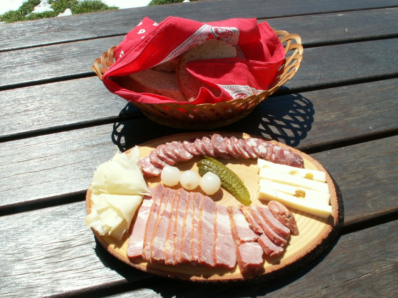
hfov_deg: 52.6
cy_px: 149
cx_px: 199
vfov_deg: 40.7
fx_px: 402
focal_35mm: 35
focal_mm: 5.86
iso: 50
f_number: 7.1
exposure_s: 1/200
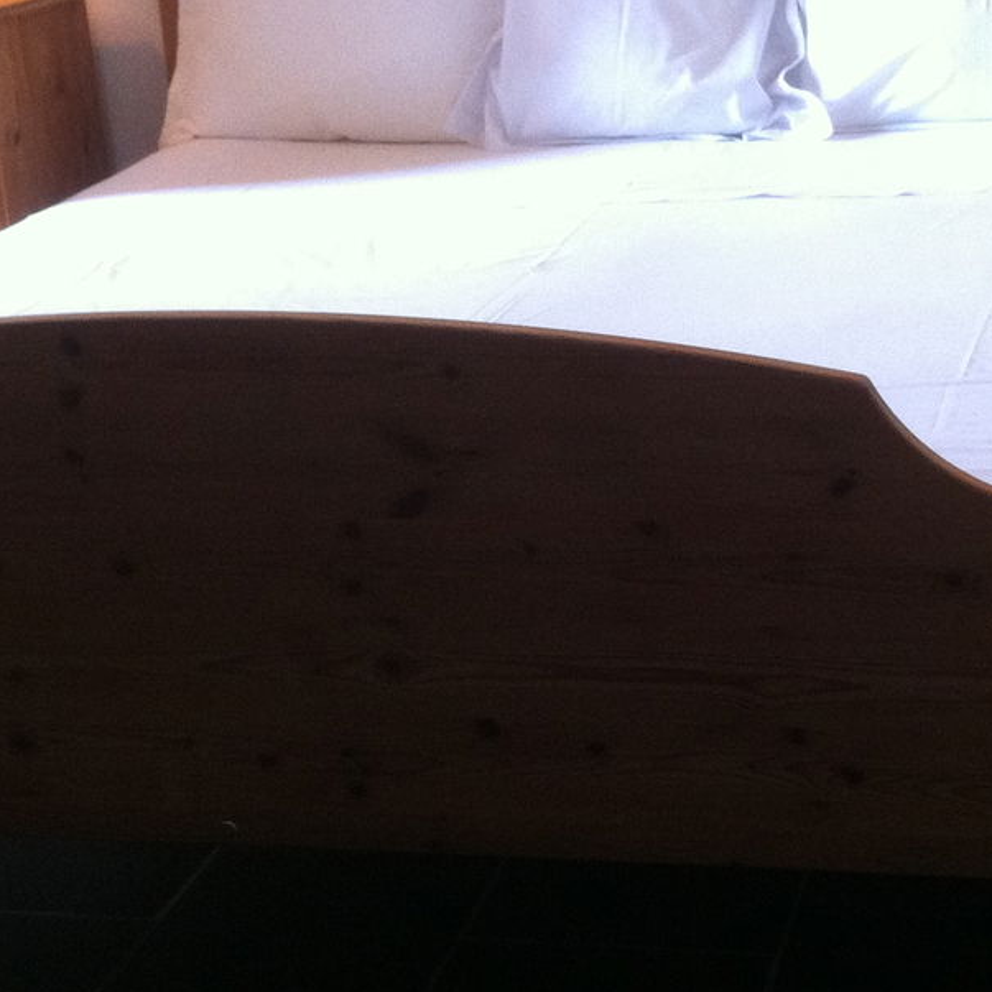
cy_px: 442
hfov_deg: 21.1
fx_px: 2659
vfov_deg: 21.1
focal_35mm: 82
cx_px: 564
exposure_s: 1/15
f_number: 2.8
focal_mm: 3.85
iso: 200
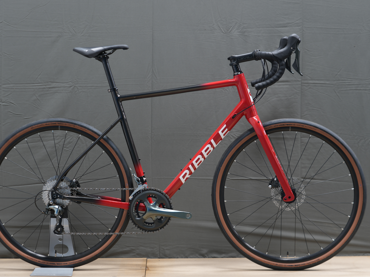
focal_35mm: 76
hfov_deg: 25.7
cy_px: 138
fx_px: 812
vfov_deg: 19.4
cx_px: 180
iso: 100
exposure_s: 1/6
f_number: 5
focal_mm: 70
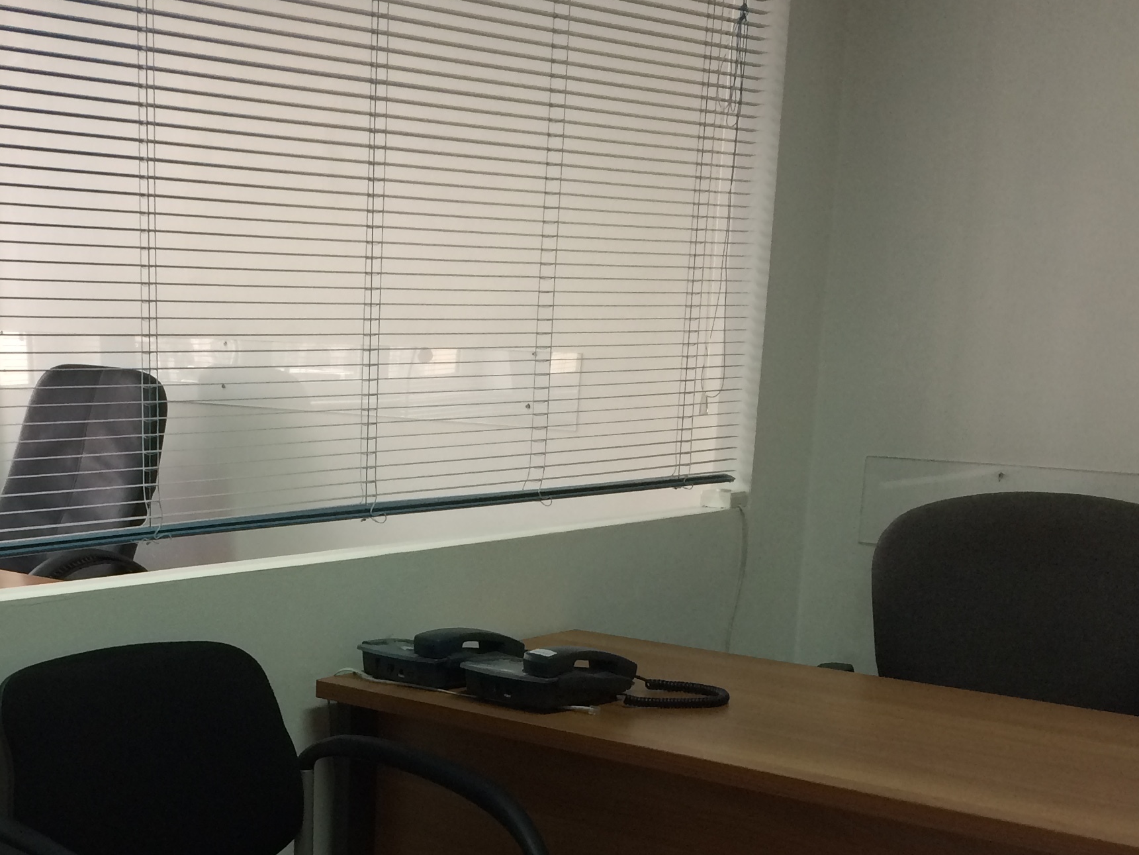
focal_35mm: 55
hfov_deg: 34.2
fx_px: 1810
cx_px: 286
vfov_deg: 25.8
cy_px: 760
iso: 40
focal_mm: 4.15
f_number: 2.2
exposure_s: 1/33
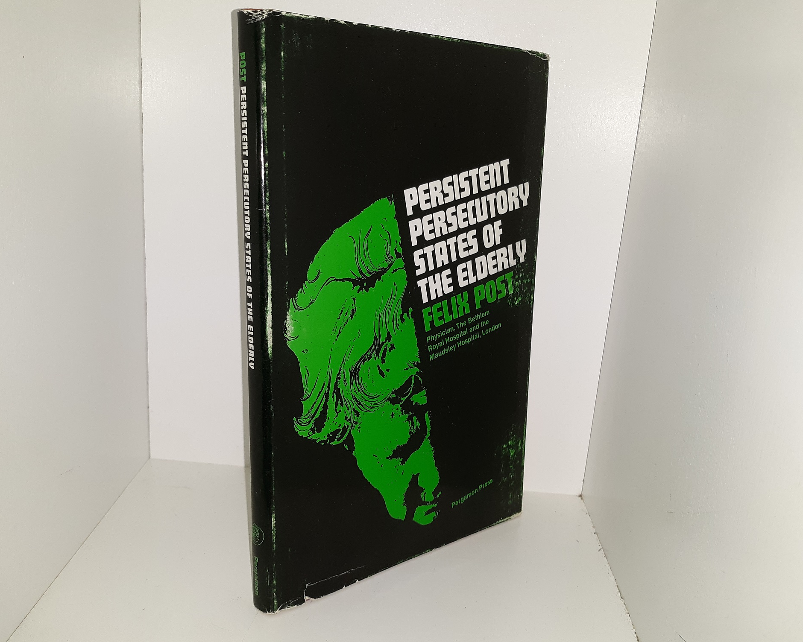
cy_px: 324
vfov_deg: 48.5
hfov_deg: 58.8
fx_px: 713
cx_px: 402
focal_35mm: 30
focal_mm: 3.7
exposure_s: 1/120
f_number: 1.7
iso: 40
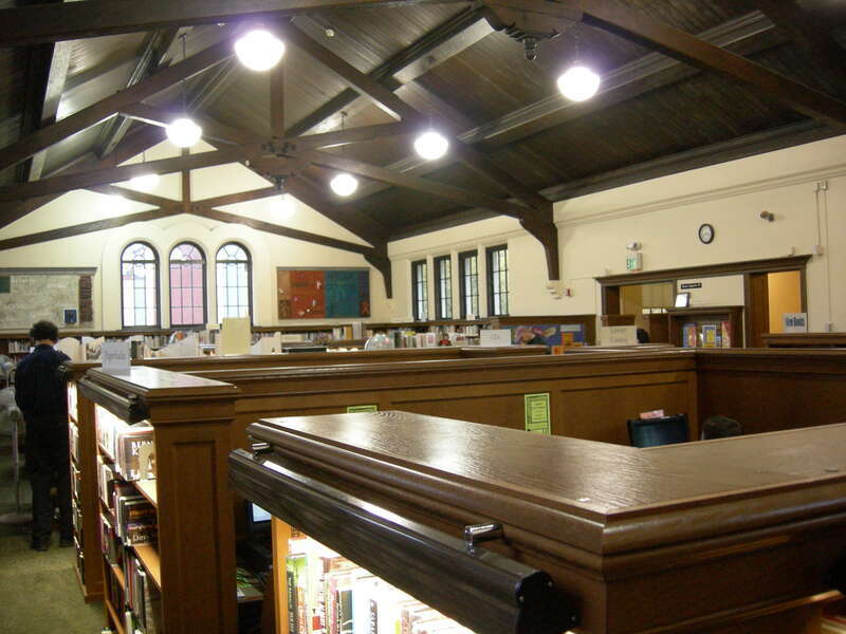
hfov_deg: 51.4
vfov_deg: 39.7
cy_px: 317
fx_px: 880
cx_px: 423
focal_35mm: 36
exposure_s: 1/34.1
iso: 400
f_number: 2.7
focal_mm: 7.5
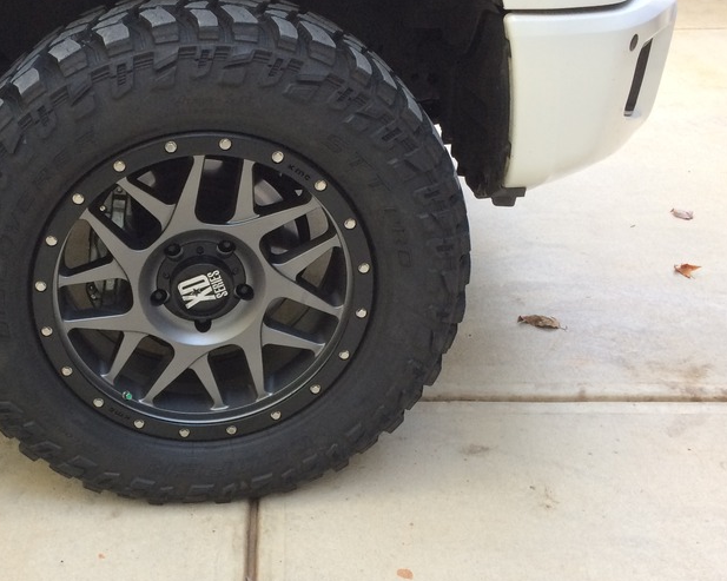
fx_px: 1011
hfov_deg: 38.6
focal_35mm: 47
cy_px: 361
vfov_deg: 31.9
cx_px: 187
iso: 32
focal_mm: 4.15
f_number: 2.2
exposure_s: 1/30
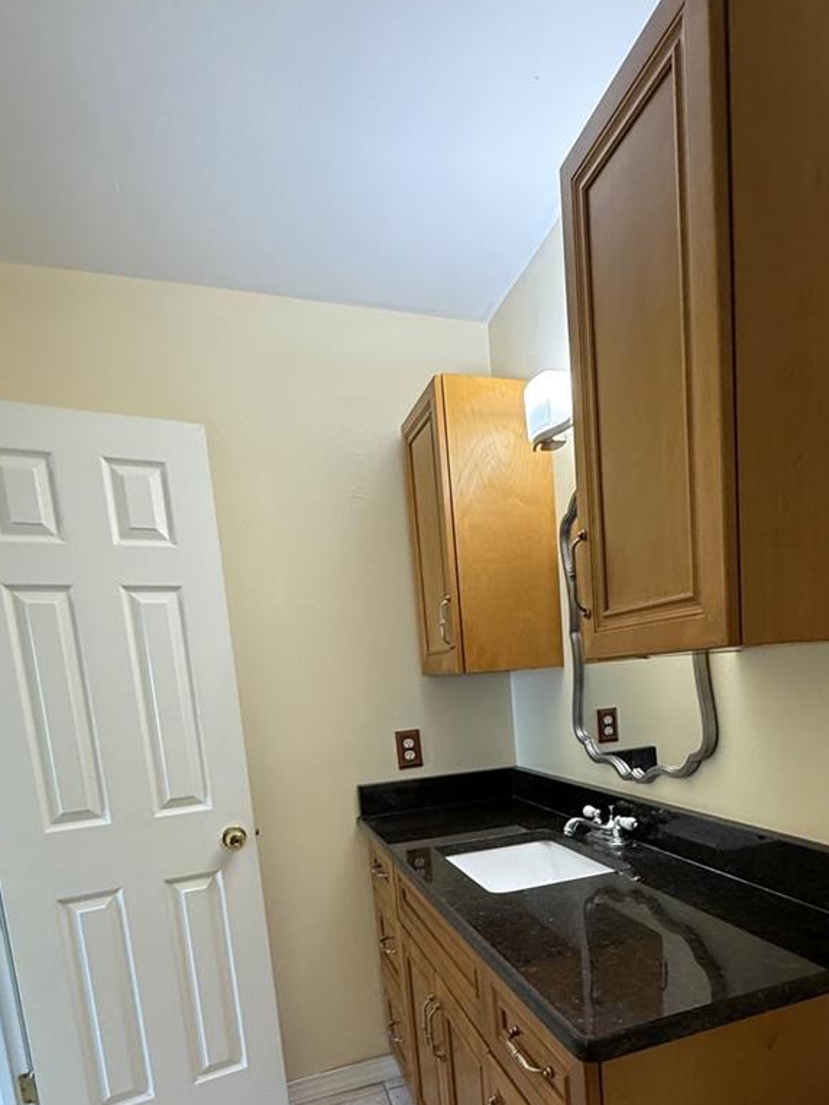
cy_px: 784
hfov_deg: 60.2
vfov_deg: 72.7
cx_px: 521
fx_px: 702
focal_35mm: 22
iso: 320
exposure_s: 1/60
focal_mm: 2.22
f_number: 2.2
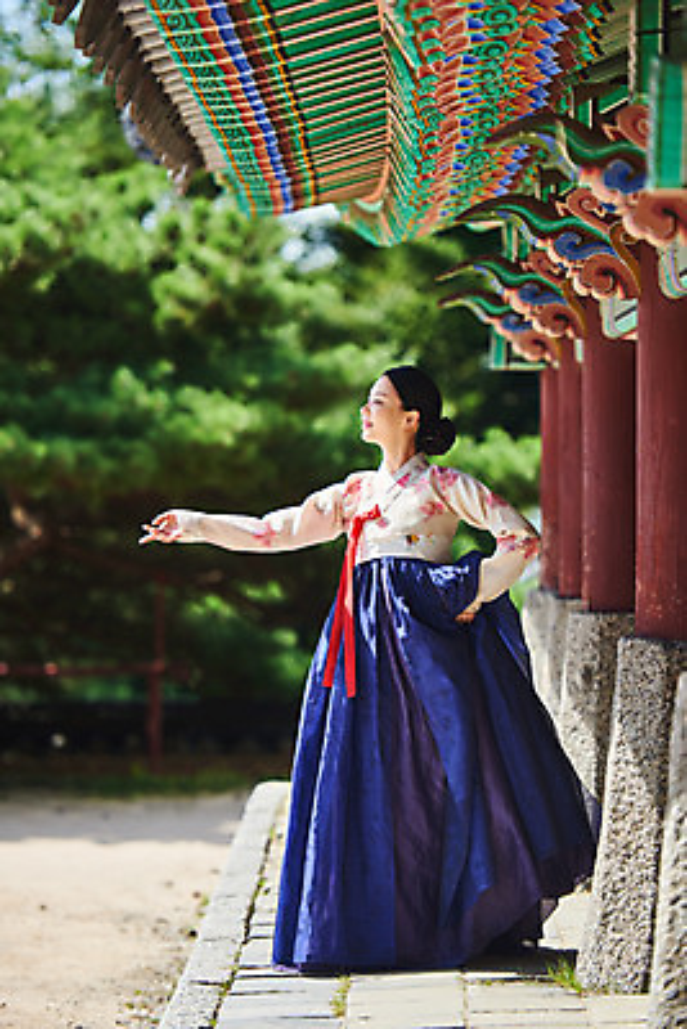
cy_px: 514
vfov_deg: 12.4
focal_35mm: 165
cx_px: 344
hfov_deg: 8.3
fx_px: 4719
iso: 100
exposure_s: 1/800
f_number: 2.8
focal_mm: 165
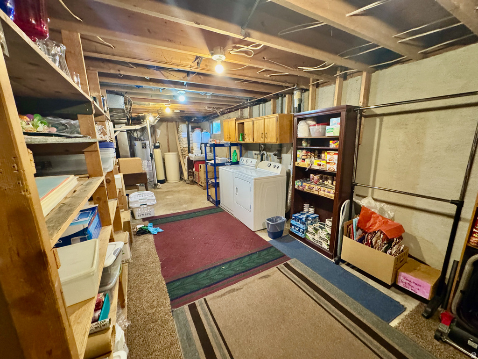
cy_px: 180
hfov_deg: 102.1
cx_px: 239
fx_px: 193
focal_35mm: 14
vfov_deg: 85.7
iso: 1000
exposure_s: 1/60
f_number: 2.2
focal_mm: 2.22
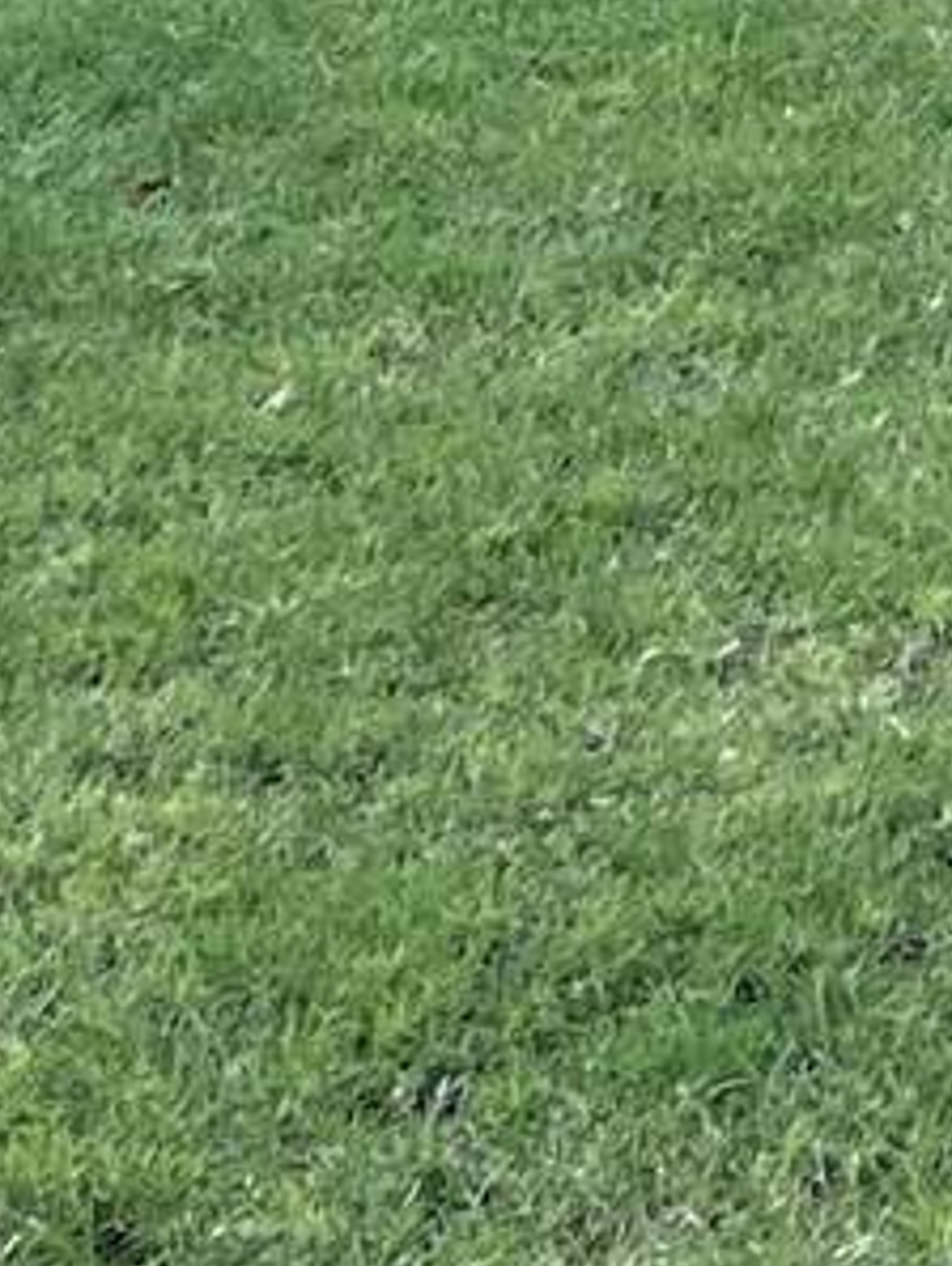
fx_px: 7360
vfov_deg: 9.0
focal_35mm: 201
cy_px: -1648
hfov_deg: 7.2
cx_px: 1738
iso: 50
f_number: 1.5
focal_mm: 5.7
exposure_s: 1/1412
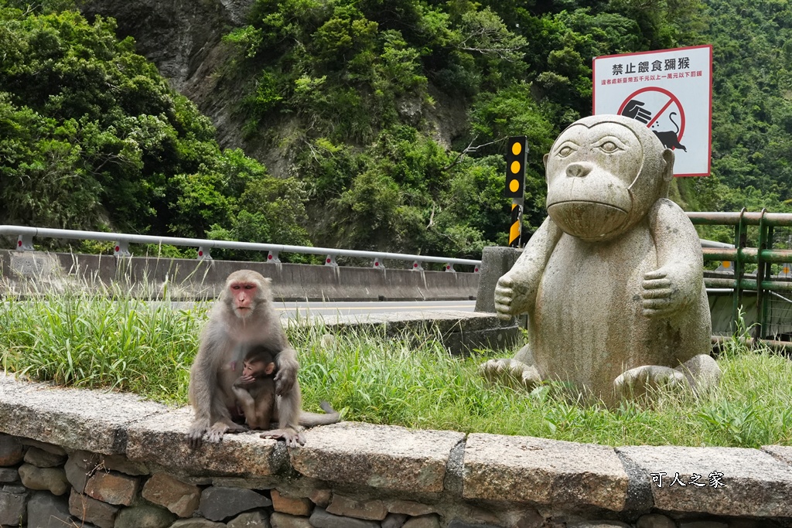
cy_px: 264
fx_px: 924
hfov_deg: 46.4
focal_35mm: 42
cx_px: 396
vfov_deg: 31.9
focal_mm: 28
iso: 2000
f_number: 9
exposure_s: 1/2500
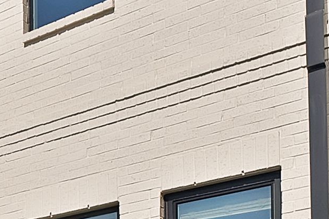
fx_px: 795
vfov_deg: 13.5
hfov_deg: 18.0
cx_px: -283
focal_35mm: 87
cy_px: 436
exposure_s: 1/640
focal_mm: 13
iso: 640
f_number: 9
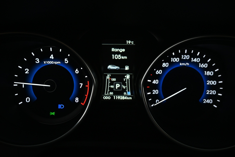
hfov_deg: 59.5
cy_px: 78
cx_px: 118
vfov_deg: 41.7
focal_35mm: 32
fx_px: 206
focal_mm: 21
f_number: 4.5
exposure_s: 1/80
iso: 1600
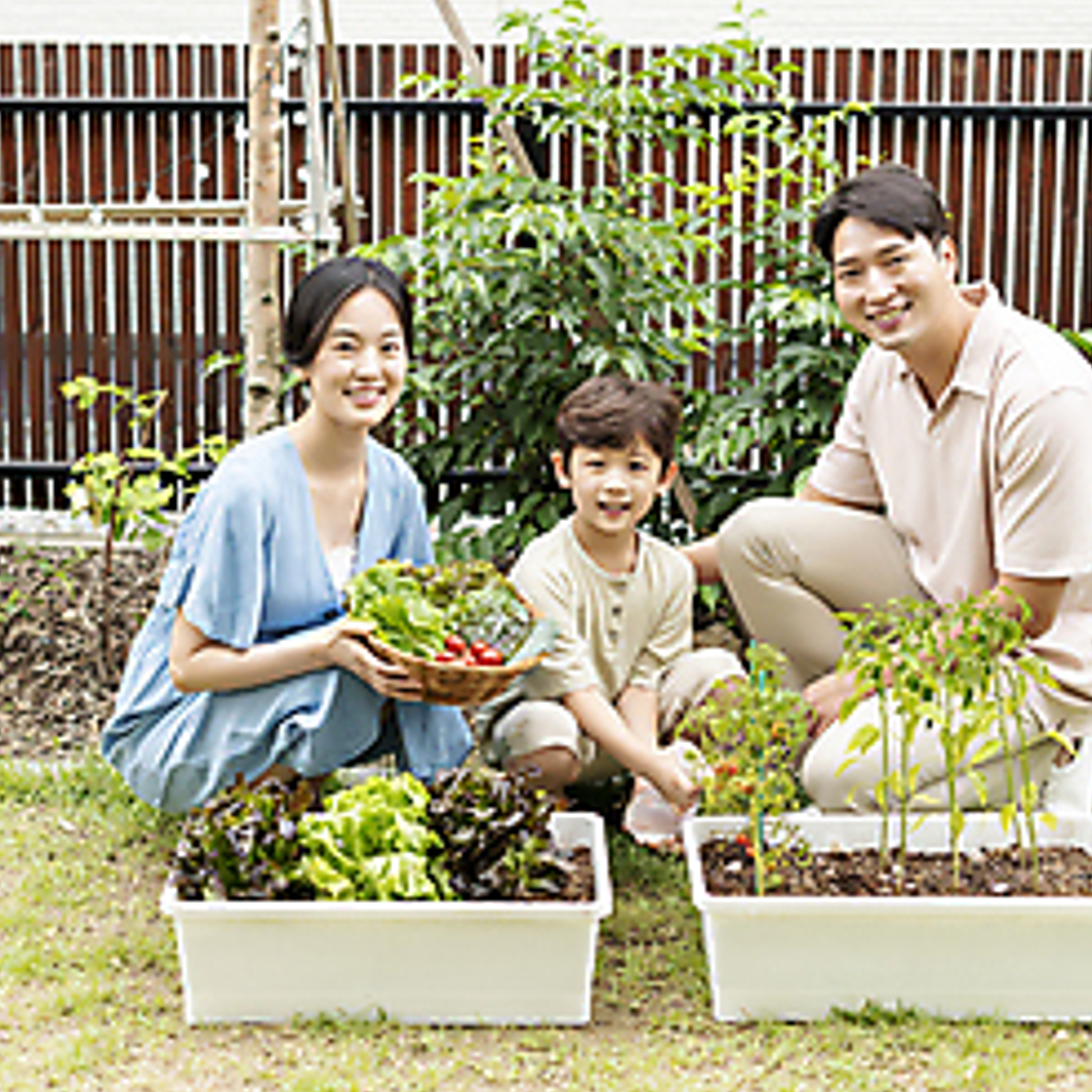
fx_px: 2463
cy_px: 293
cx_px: 526
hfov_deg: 25.0
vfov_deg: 24.8
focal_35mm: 69
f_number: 2.8
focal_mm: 50
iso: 160
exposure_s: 1/640
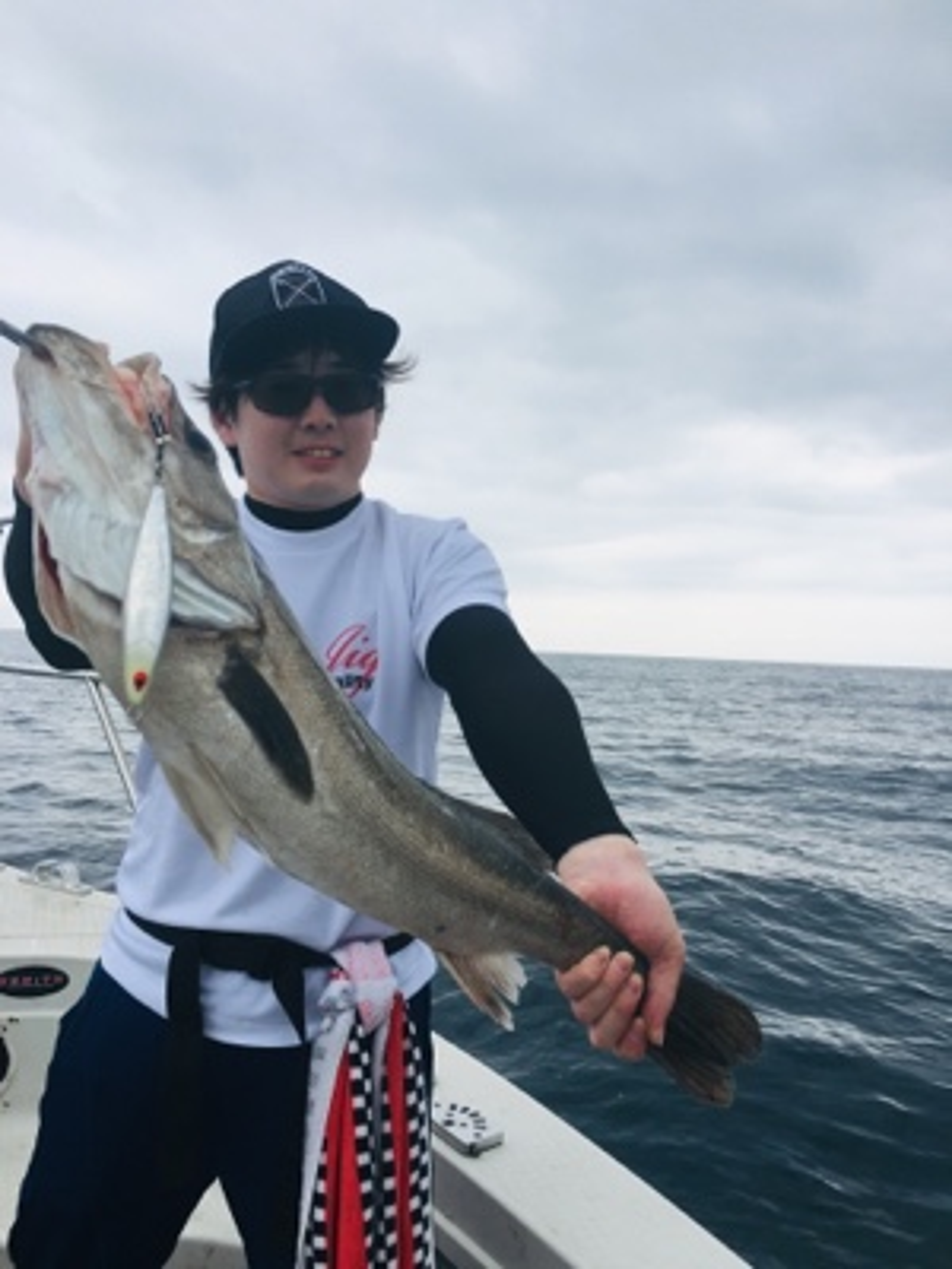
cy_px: 634
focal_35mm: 29
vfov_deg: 61.7
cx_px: 476
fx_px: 1063
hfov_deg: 48.2
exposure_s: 1/962
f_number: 2.2
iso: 25
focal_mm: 4.15
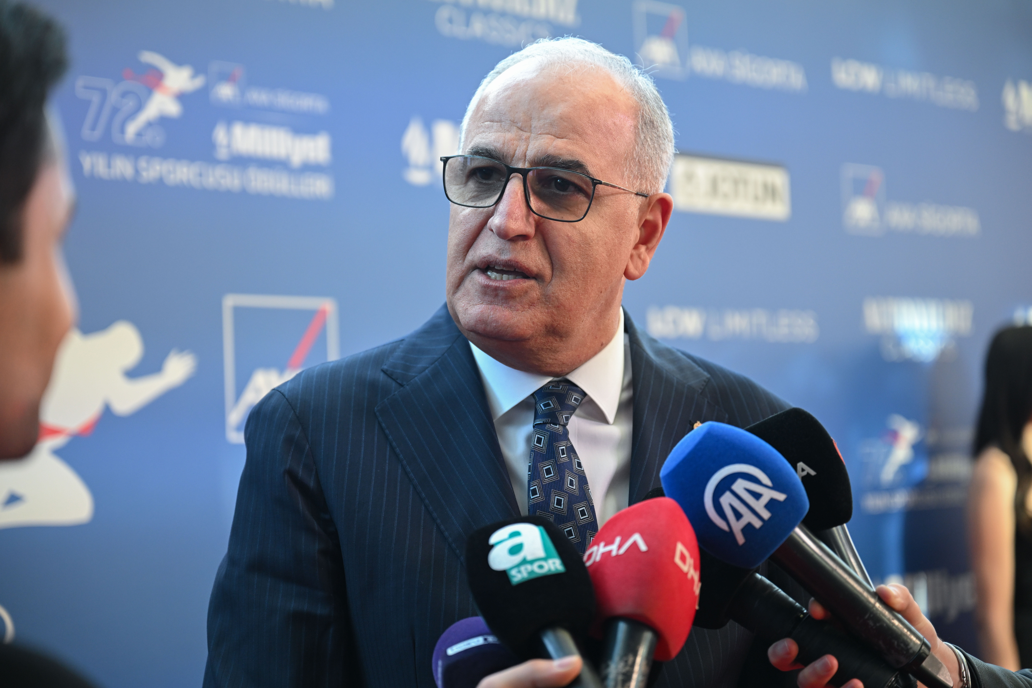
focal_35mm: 70
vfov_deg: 19.5
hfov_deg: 28.8
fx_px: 2007
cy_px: 344
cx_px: 516
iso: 1000
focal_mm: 70
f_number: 2.8
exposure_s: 1/400
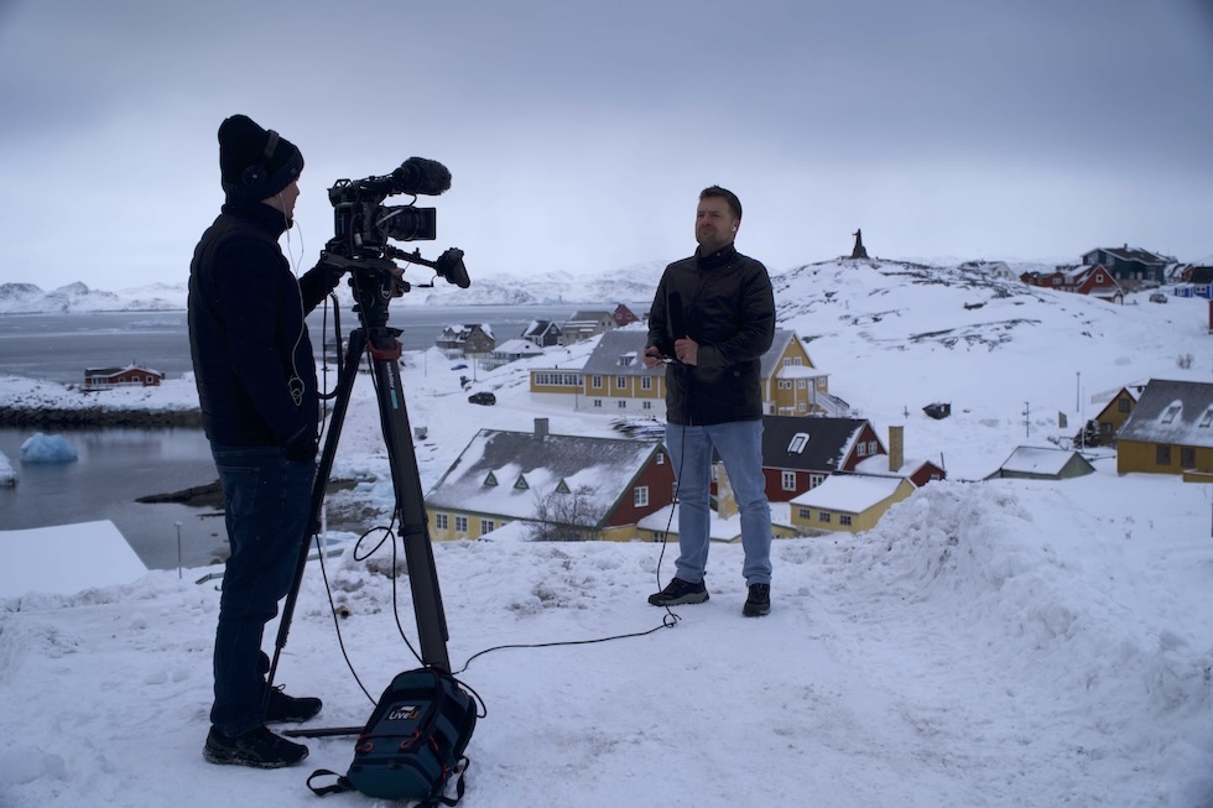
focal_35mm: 42
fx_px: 1415
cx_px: 606
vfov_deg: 31.9
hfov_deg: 46.4
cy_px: 404
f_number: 4.5
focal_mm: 28
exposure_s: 1/500
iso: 100
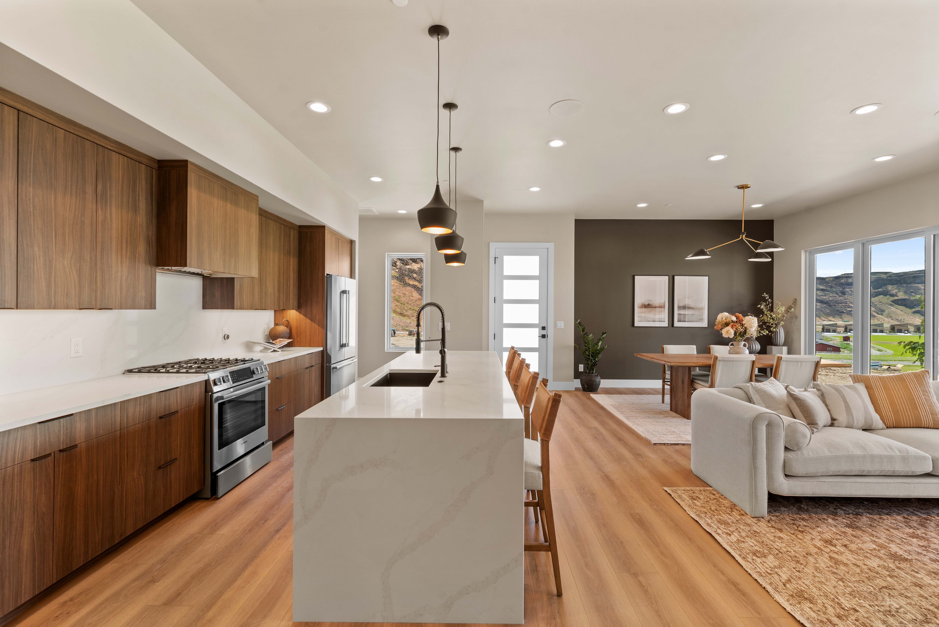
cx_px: 470
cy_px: 314
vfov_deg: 77.4
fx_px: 391
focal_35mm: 15
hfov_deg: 100.4
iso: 200
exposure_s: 1/13
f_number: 8
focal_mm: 15
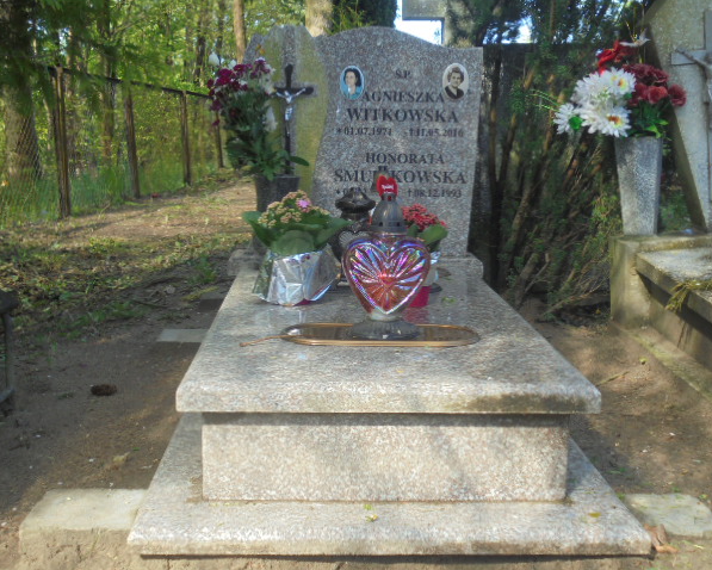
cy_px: 285
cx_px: 353
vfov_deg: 33.5
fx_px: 949
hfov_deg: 41.1
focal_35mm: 45
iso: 100
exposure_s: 1/100
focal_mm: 7.8
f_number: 4.5
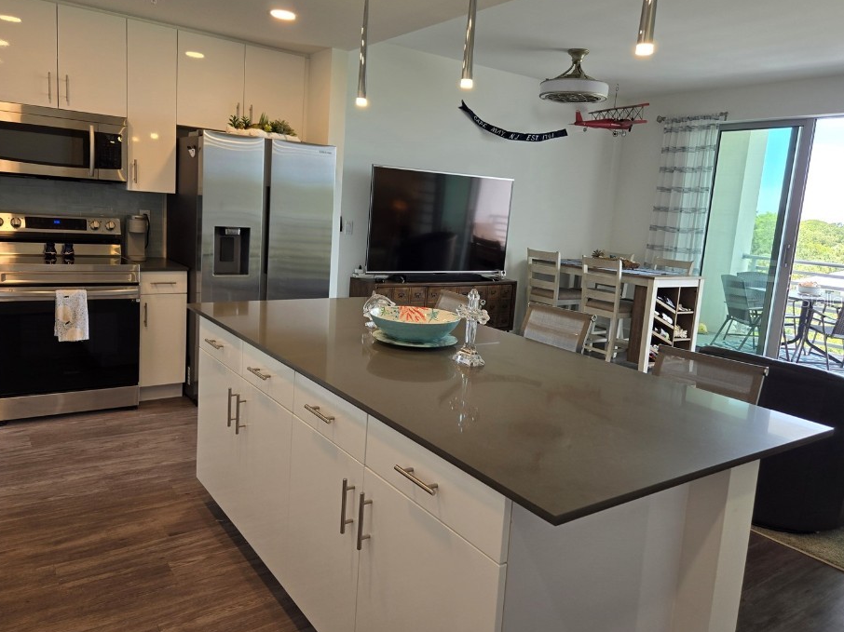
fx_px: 634
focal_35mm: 26
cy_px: 300
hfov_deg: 67.3
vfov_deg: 53.0
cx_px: 411
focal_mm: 5.4
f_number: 1.8
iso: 40
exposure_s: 1/120
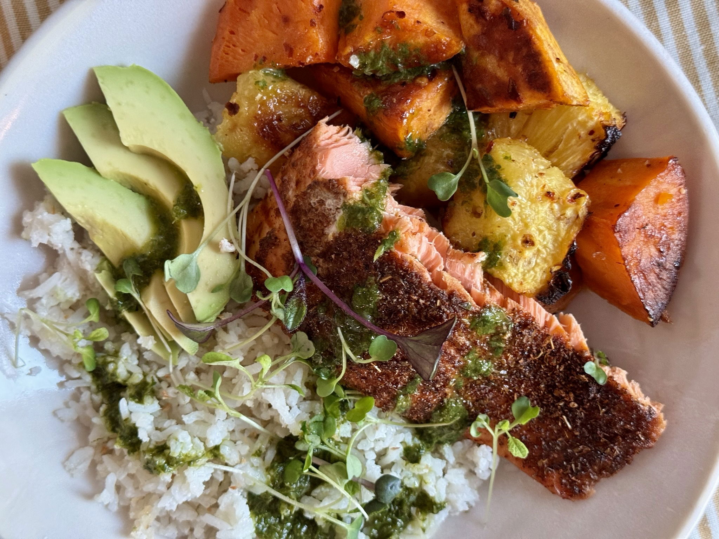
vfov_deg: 30.3
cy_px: 270
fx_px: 997
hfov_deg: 39.7
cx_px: 360
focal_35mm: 48
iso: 320
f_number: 1.78
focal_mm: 6.76
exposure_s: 1/40
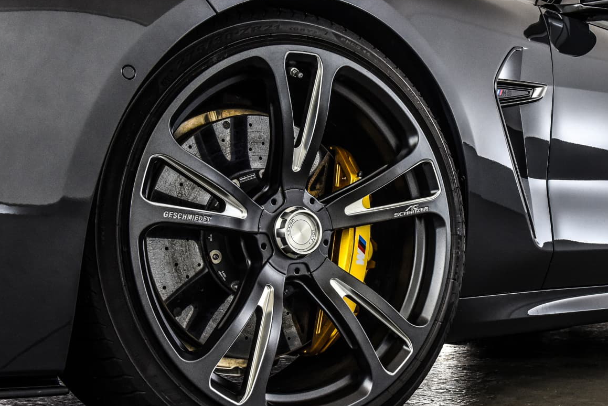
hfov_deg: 36.5
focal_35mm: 53
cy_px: 186
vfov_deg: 25.5
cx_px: 462
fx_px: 896
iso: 1600
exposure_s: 1/125
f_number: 11
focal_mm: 32
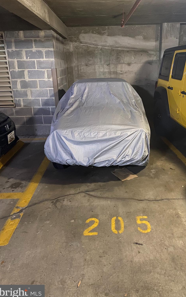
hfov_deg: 44.4
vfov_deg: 66.5
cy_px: 150
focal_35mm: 28
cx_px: 109
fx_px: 227
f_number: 1.8
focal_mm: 4.25
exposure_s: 1/20
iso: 800
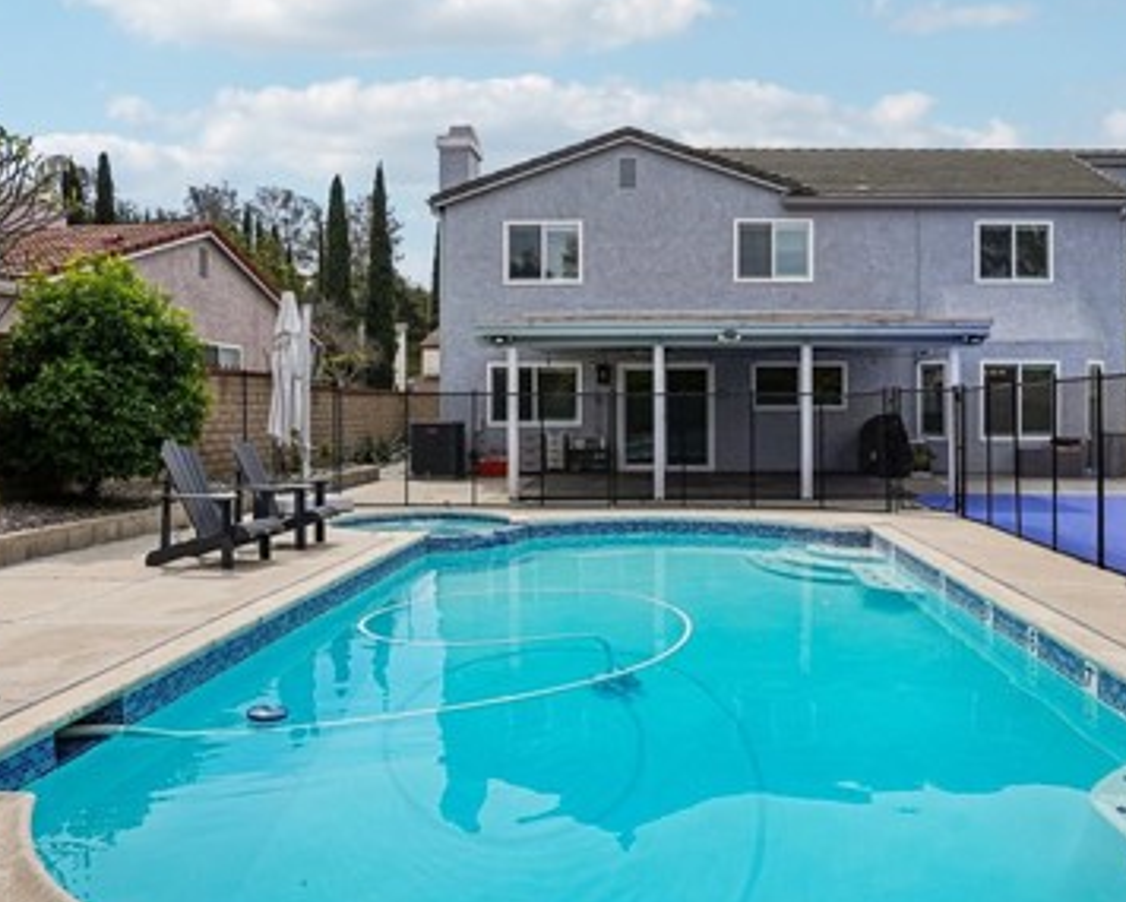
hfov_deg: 63.6
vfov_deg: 53.2
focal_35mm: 27
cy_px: 440
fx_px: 900
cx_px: 661
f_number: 8
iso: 400
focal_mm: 16
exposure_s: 1/1000
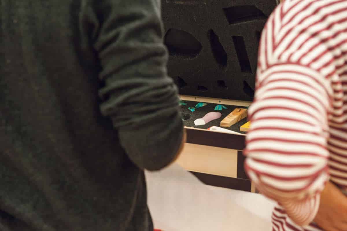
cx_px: 174
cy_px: 116
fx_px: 674
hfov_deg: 28.9
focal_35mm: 70
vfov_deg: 19.4
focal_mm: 70
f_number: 5.6
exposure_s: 1/60
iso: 800
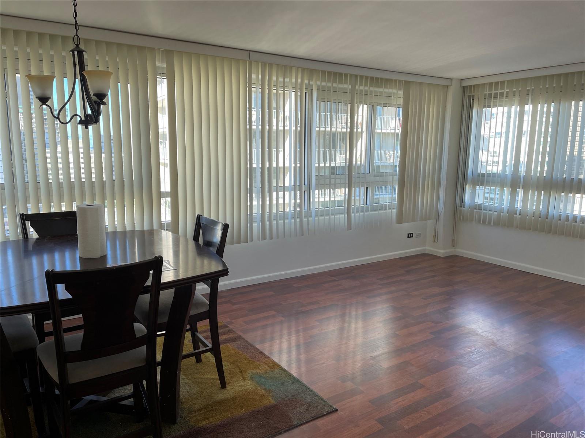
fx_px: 439
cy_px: 219
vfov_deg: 53.1
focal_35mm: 26
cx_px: 292
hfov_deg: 67.3
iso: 50
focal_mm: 4.2
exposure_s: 1/120
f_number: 1.6
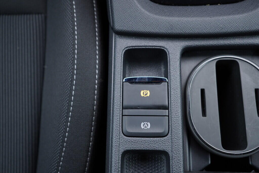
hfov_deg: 53.1
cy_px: 86
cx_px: 130
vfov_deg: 36.9
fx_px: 259
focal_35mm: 36
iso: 320
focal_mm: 24
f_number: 2.8
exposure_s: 1/40
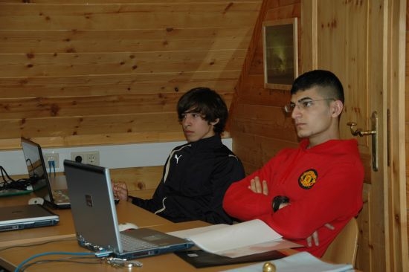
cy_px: 136
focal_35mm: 78
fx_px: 886
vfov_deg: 17.5
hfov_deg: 26.0
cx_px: 204
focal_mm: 52
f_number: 5
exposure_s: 1/60
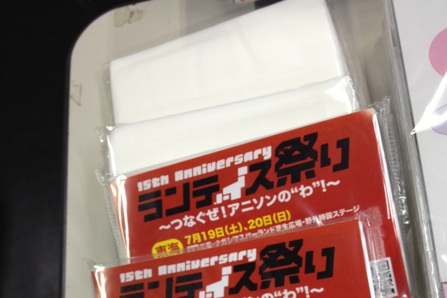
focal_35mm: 49
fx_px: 608
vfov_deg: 26.1
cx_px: 224
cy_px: 298
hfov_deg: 40.3
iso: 100
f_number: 2.4
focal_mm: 4.28
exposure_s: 1/20
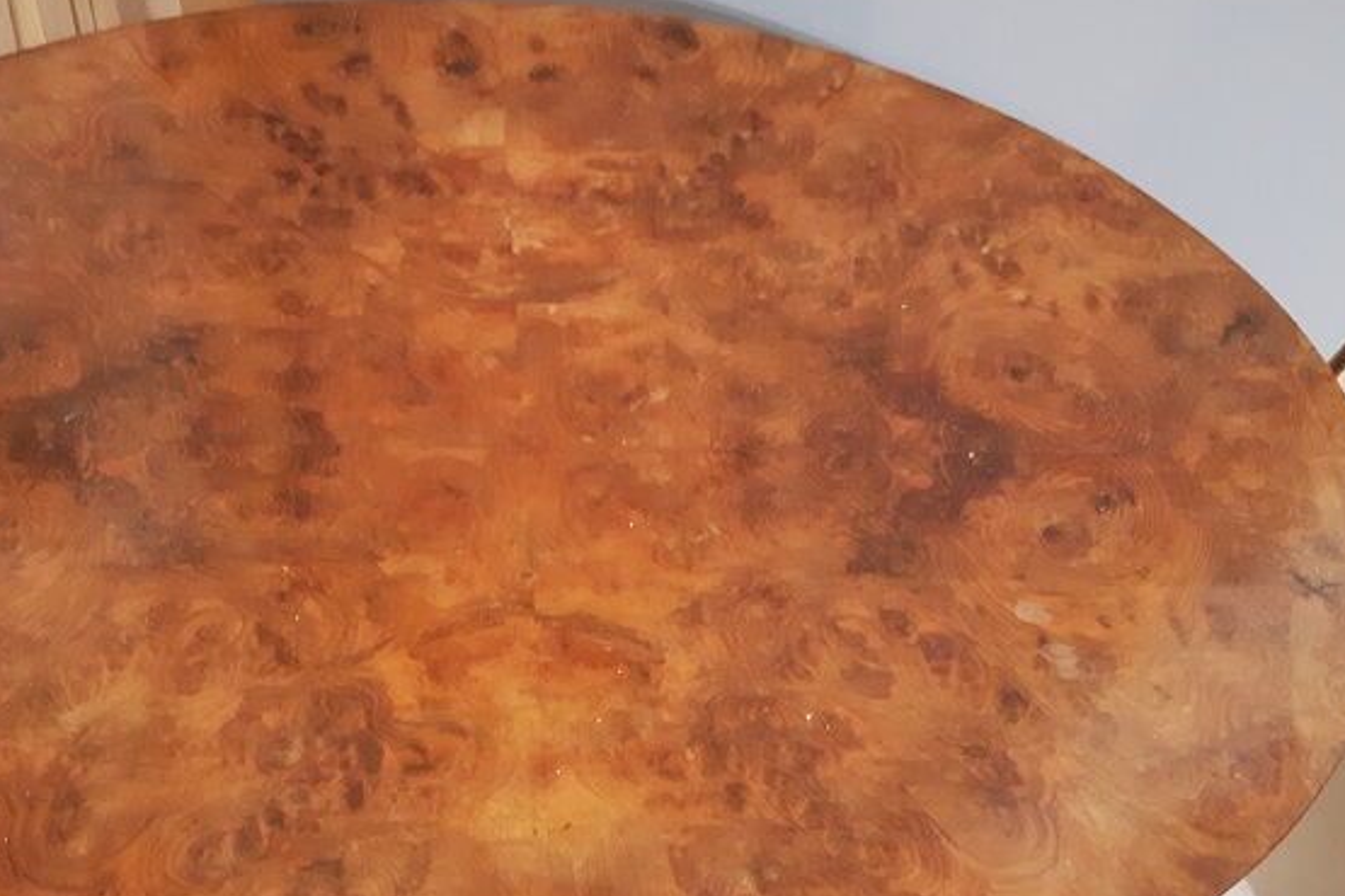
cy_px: 576
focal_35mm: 39
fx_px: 1457
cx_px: 475
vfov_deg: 34.0
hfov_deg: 48.9
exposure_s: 1/24
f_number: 1.7
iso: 400
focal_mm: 3.93
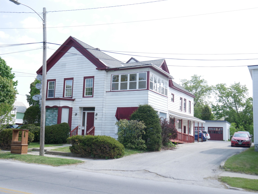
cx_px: 129
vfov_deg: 39.7
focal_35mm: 36
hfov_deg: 51.3
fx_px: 268
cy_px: 97
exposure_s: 1/500
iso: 200
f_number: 4.5
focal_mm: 18
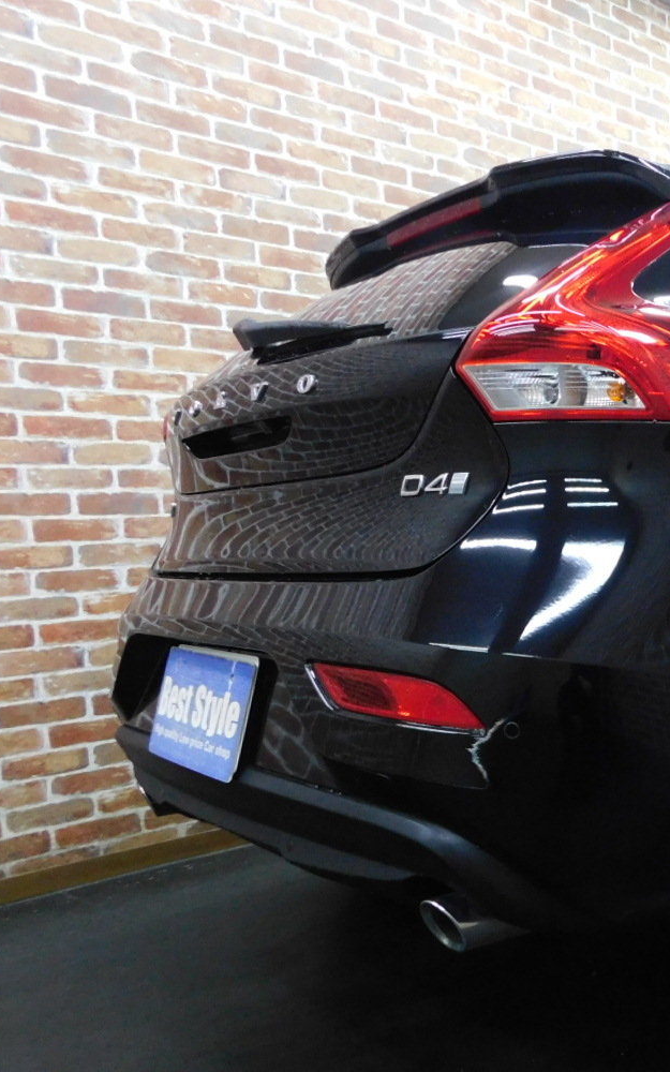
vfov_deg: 50.2
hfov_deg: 28.4
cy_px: 609
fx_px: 1139
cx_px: 808
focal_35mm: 39
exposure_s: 1/30
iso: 400
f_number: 3
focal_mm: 4
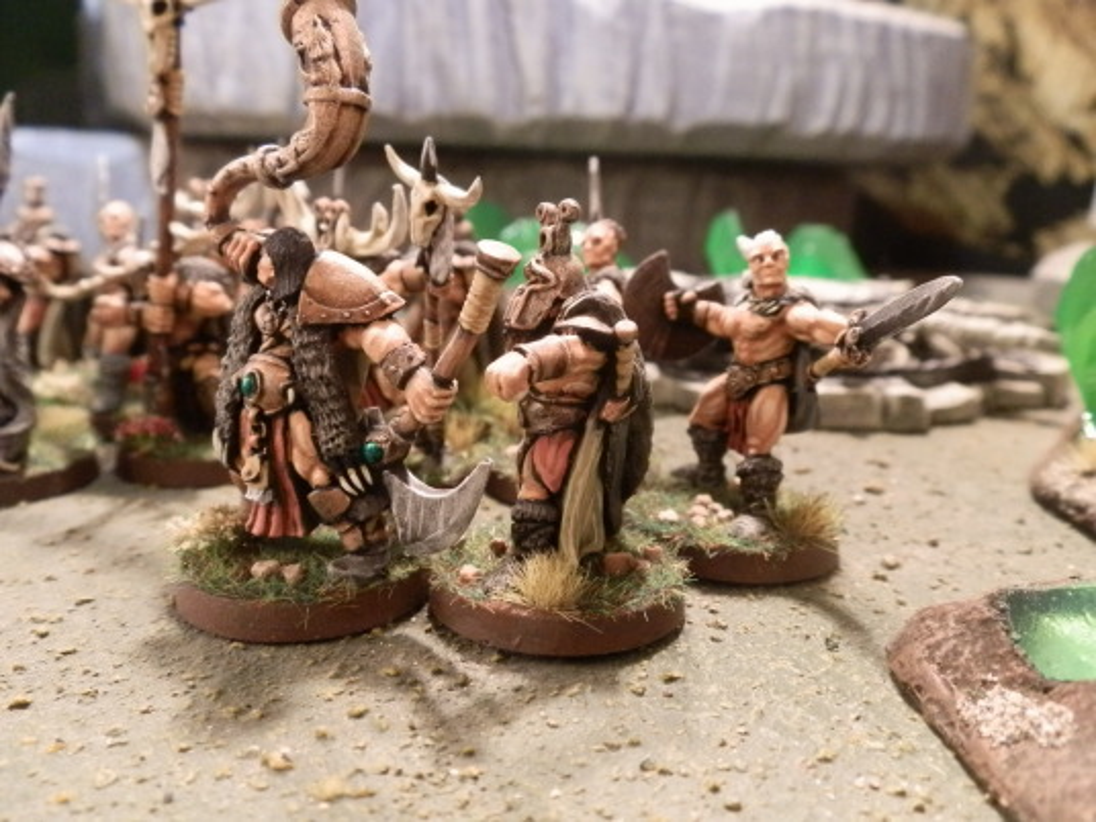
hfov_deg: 63.4
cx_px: 548
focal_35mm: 28
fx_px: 887
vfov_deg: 49.7
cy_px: 411
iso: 400
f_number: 3.1
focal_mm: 5
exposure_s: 1/40
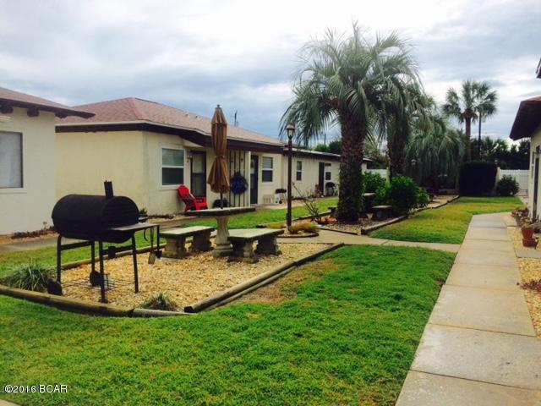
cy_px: 203
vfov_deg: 48.2
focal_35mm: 29
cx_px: 270
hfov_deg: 61.7
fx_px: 453
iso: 32
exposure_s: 1/2053
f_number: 2.2
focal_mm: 4.15
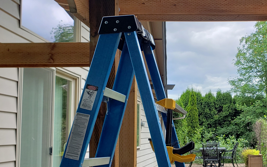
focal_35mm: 54
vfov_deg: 23.9
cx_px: 204
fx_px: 393
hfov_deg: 36.5
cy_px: 107
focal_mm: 4.3
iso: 50
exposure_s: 1/207
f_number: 2.4
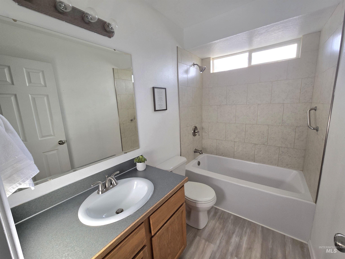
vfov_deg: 89.9
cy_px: 130
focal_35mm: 13
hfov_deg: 106.2
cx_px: 172
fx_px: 130
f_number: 2.2
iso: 50
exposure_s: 1/217
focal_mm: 2.2
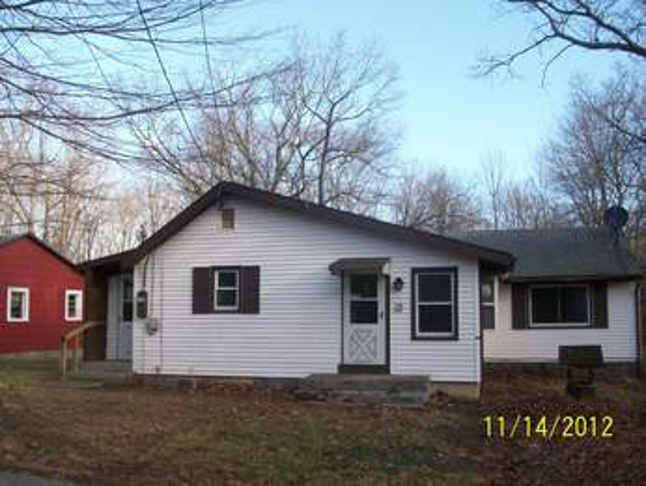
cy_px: 243
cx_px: 323
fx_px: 635
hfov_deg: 53.9
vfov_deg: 41.8
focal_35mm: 34
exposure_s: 1/512
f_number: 2.8
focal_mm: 5.7
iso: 127
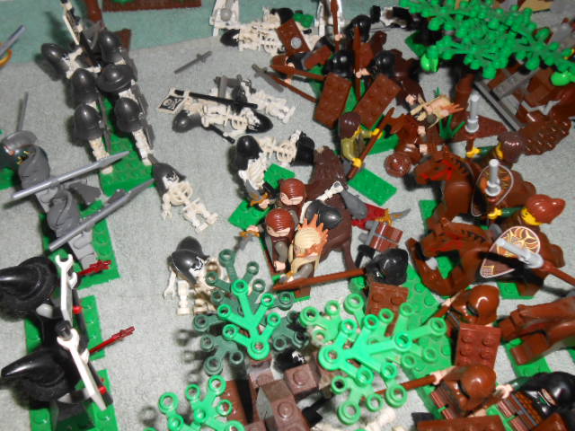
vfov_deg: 46.8
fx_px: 498
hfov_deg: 60.0
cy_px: 216
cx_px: 288
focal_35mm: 30
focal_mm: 5.3
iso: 200
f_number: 11.9
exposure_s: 1/25
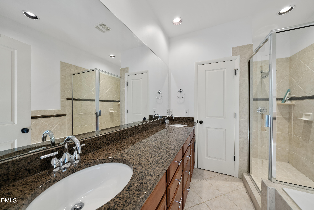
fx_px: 105
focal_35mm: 12
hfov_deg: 112.6
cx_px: 157
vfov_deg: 90.1
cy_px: 105
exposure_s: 1/8
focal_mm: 12
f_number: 7.1
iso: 800
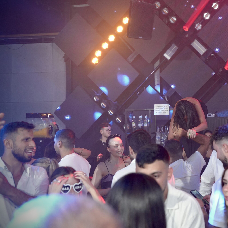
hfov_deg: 36.6
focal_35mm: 45
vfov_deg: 37.6
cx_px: 172
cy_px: 113
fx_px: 335
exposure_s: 1/250
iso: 2500
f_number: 2.8
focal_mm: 35
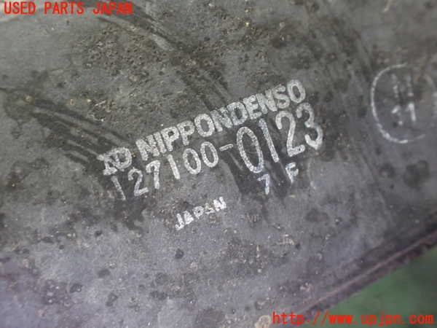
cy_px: 164
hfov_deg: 60.0
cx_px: 218
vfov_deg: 46.8
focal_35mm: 30
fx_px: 379
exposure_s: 1/30
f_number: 2.3
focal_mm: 5.4
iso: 800
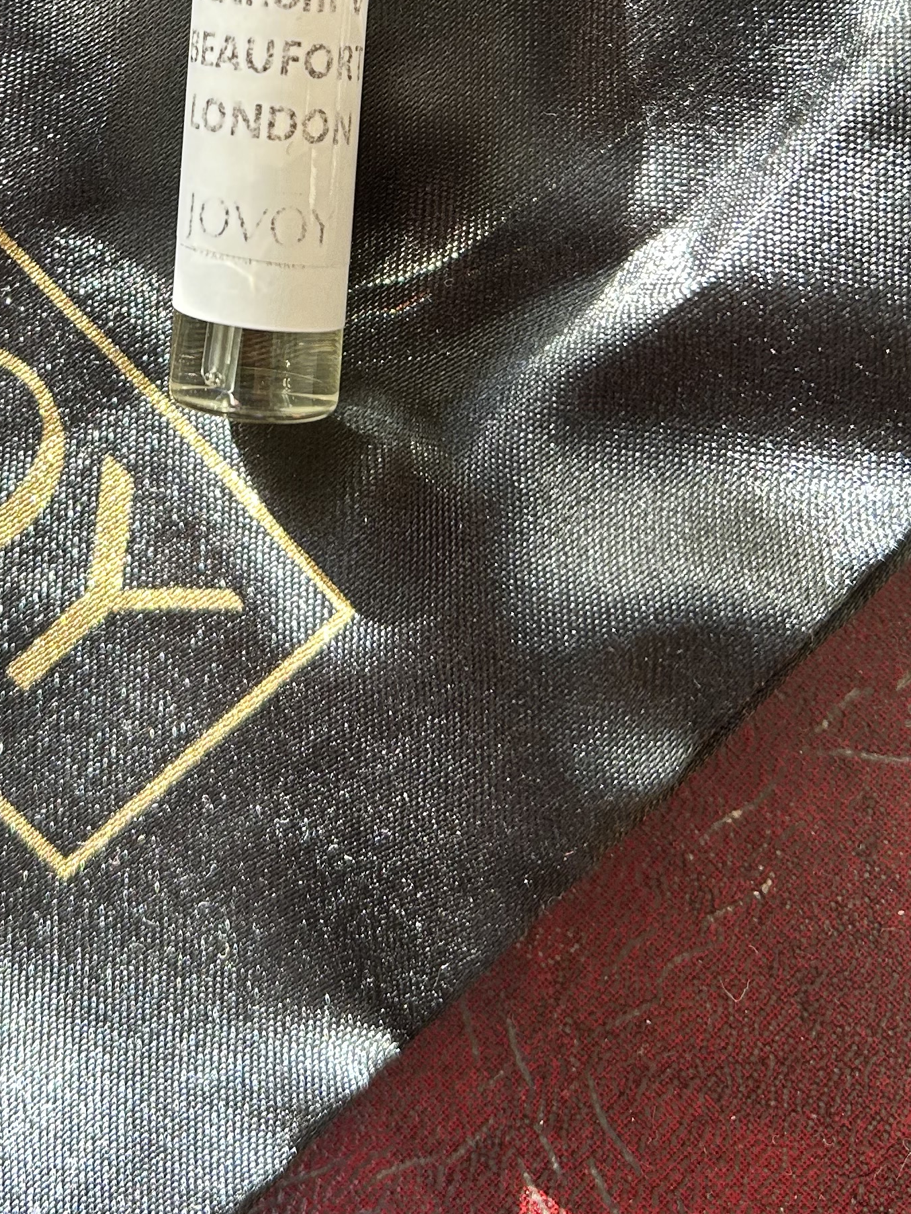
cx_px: 168
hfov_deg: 24.8
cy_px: 46
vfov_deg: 31.2
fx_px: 2034
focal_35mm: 58
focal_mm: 5.7
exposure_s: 1/121
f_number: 1.5
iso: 80
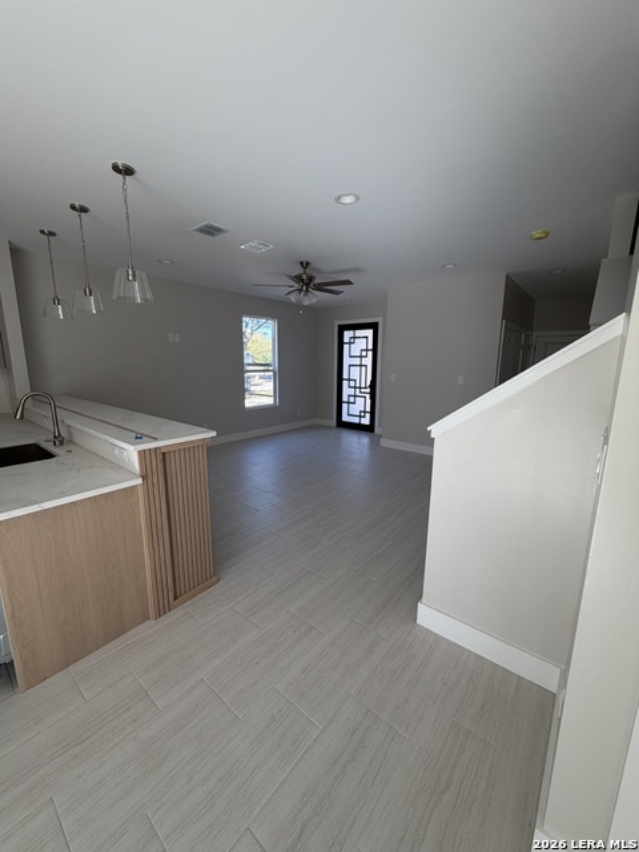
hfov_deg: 85.7
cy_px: 426
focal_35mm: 14
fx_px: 345
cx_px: 320
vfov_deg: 102.1
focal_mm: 2.22
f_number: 2.2
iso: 64
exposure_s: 1/121
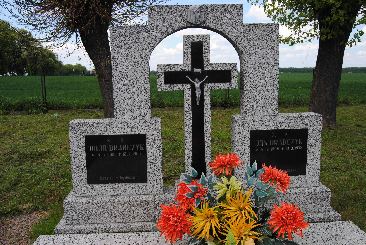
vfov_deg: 40.1
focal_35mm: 33
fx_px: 336
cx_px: 183
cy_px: 122
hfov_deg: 57.2
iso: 100
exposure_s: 1/200
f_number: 7.1
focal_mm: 22
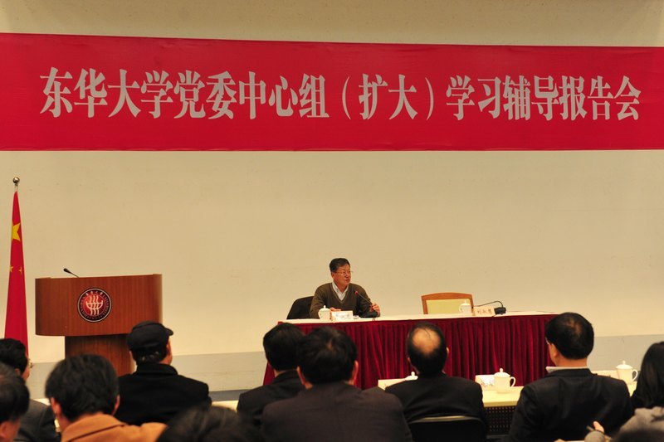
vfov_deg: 28.1
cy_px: 221
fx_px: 885
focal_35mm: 48
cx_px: 332
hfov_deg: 41.1
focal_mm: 48
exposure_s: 1/100
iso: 1600
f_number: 5
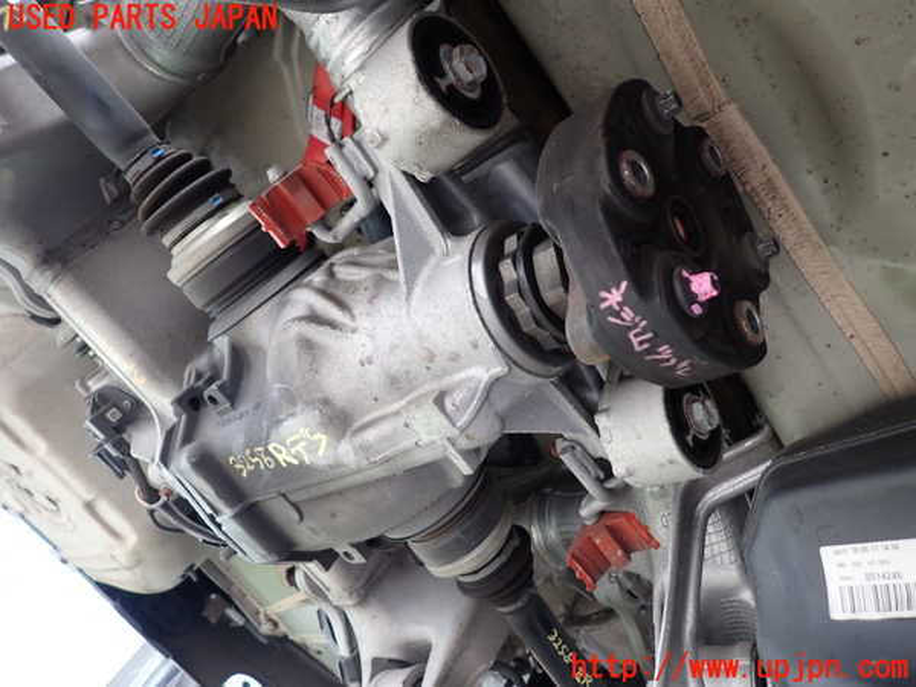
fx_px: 662
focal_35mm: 25
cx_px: 458
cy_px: 344
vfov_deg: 54.9
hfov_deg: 69.4
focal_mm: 4.5
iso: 200
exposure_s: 1/40
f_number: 2
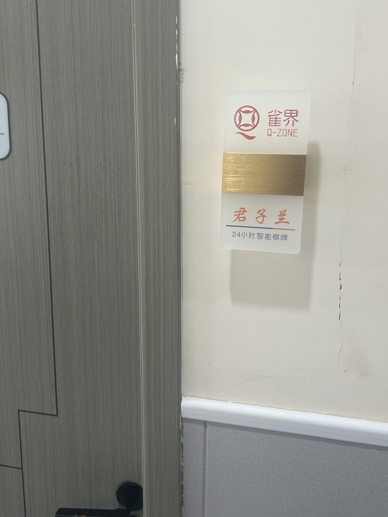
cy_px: 214
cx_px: 182
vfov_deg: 58.0
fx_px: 463
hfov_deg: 45.4
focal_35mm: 31
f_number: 1.5
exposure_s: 1/50
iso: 80
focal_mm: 5.7
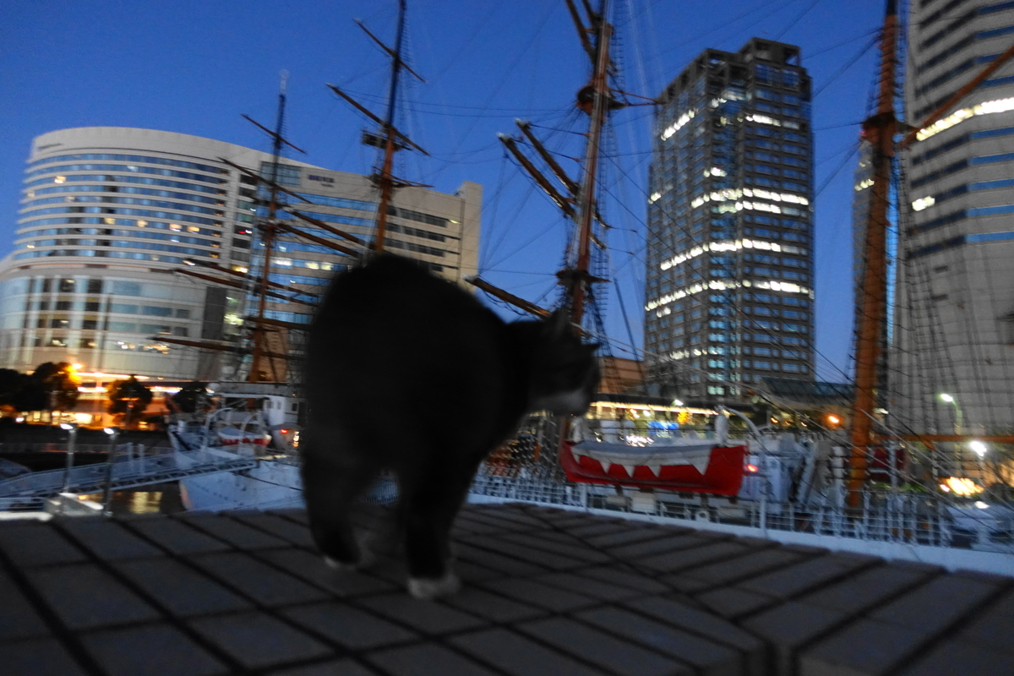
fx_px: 676
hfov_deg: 73.7
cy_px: 338
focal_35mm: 24
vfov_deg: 53.1
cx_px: 507
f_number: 1.8
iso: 1600
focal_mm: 8.8
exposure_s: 1/10
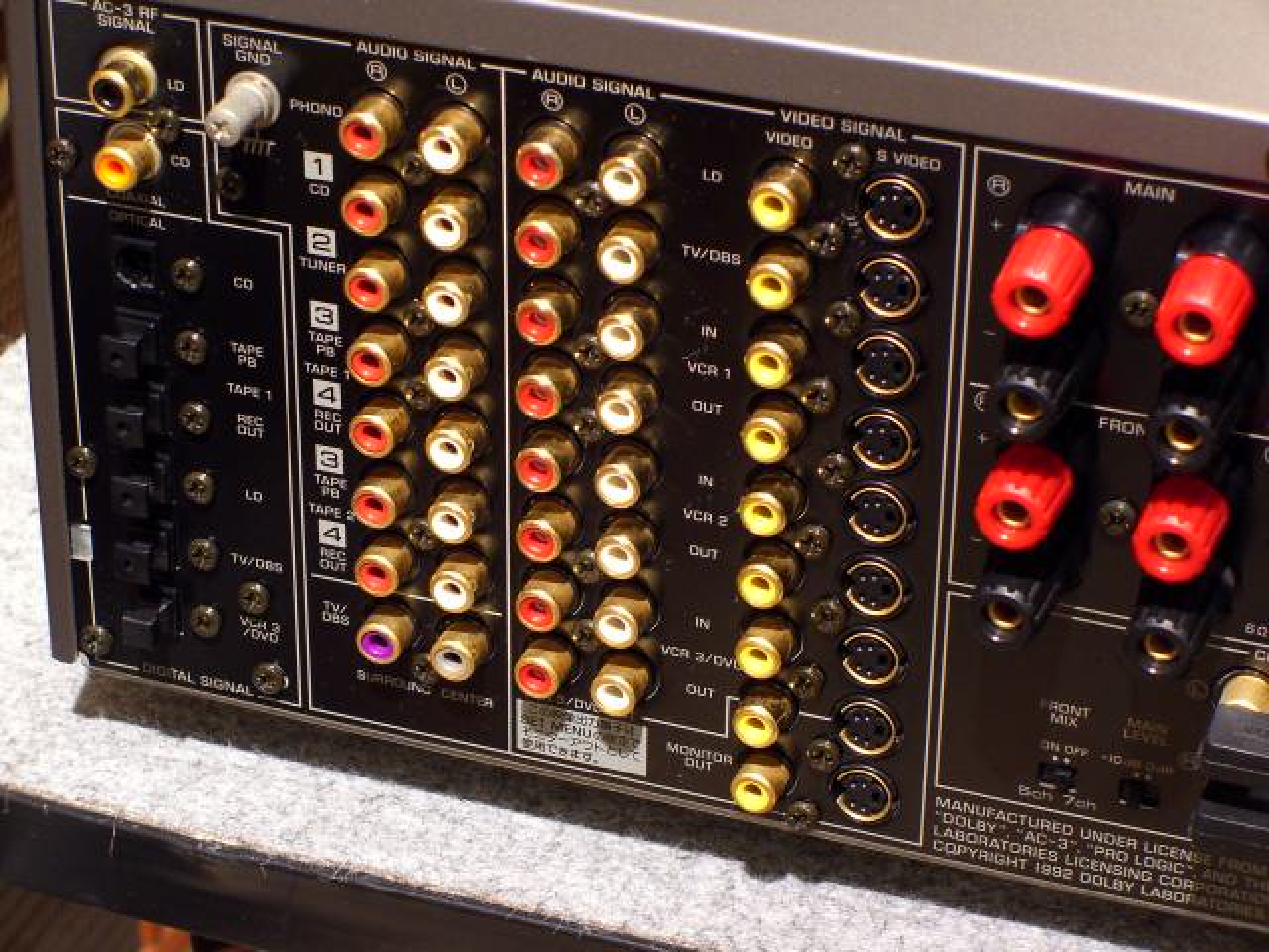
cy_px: 476
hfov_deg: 17.3
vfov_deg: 13.0
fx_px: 4179
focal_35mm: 114
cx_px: 634
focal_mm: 23.7
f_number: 5.1
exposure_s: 1/5
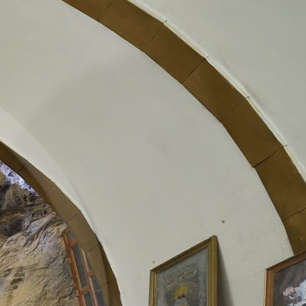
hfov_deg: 27.2
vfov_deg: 35.6
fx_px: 410
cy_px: 327
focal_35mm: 41
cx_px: -162
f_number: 8
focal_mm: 14
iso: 800
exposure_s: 1/20
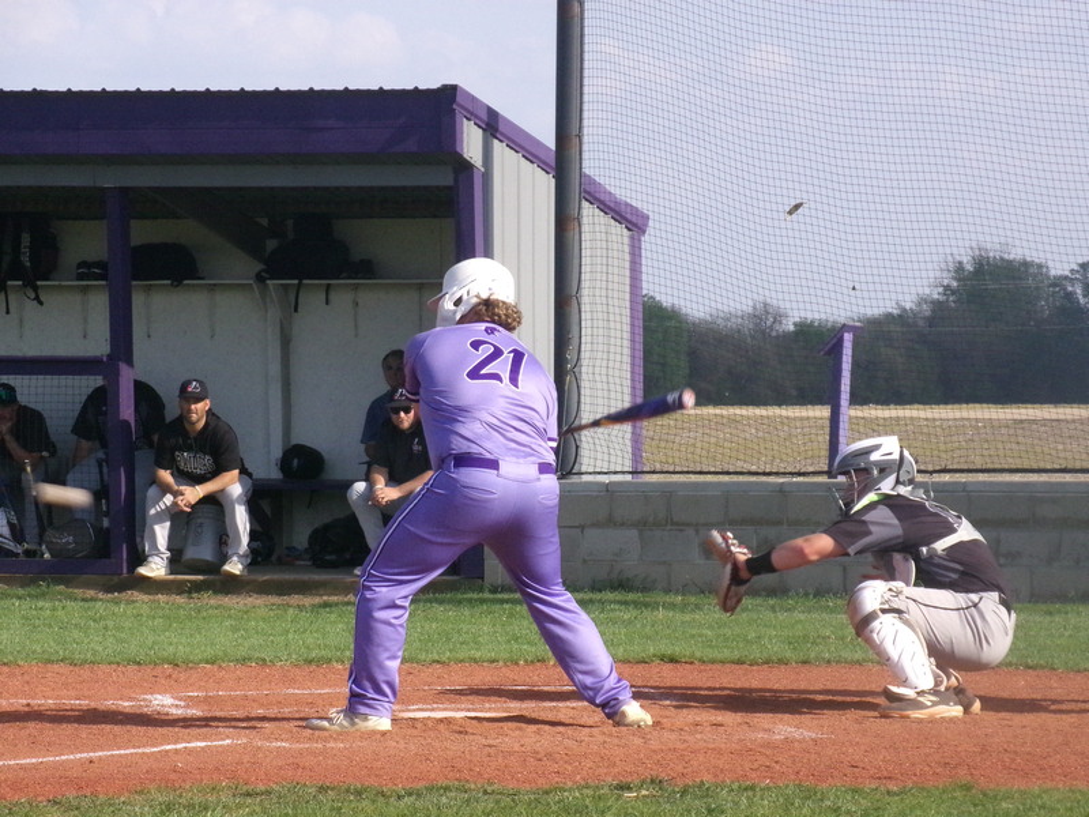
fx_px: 7015
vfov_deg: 6.7
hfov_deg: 8.9
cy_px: 408
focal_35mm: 223
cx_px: 544
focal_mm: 40.1
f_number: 17.63
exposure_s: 1/200
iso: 736
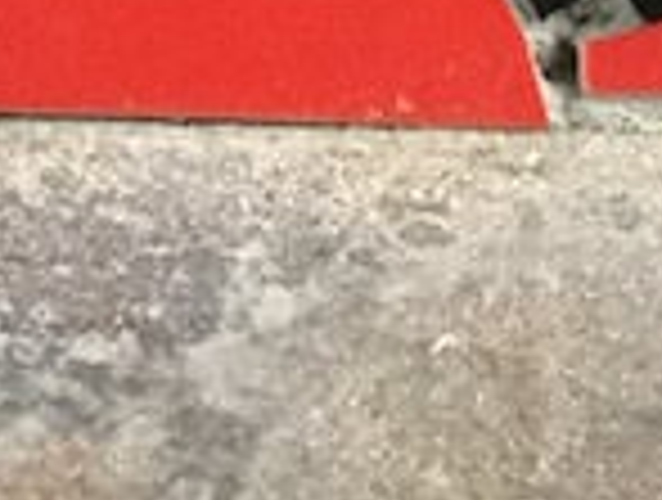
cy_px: -396
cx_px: 464
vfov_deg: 11.5
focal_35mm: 120
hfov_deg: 16.3
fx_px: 2301
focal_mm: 3.3
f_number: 2.4
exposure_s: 1/17
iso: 640
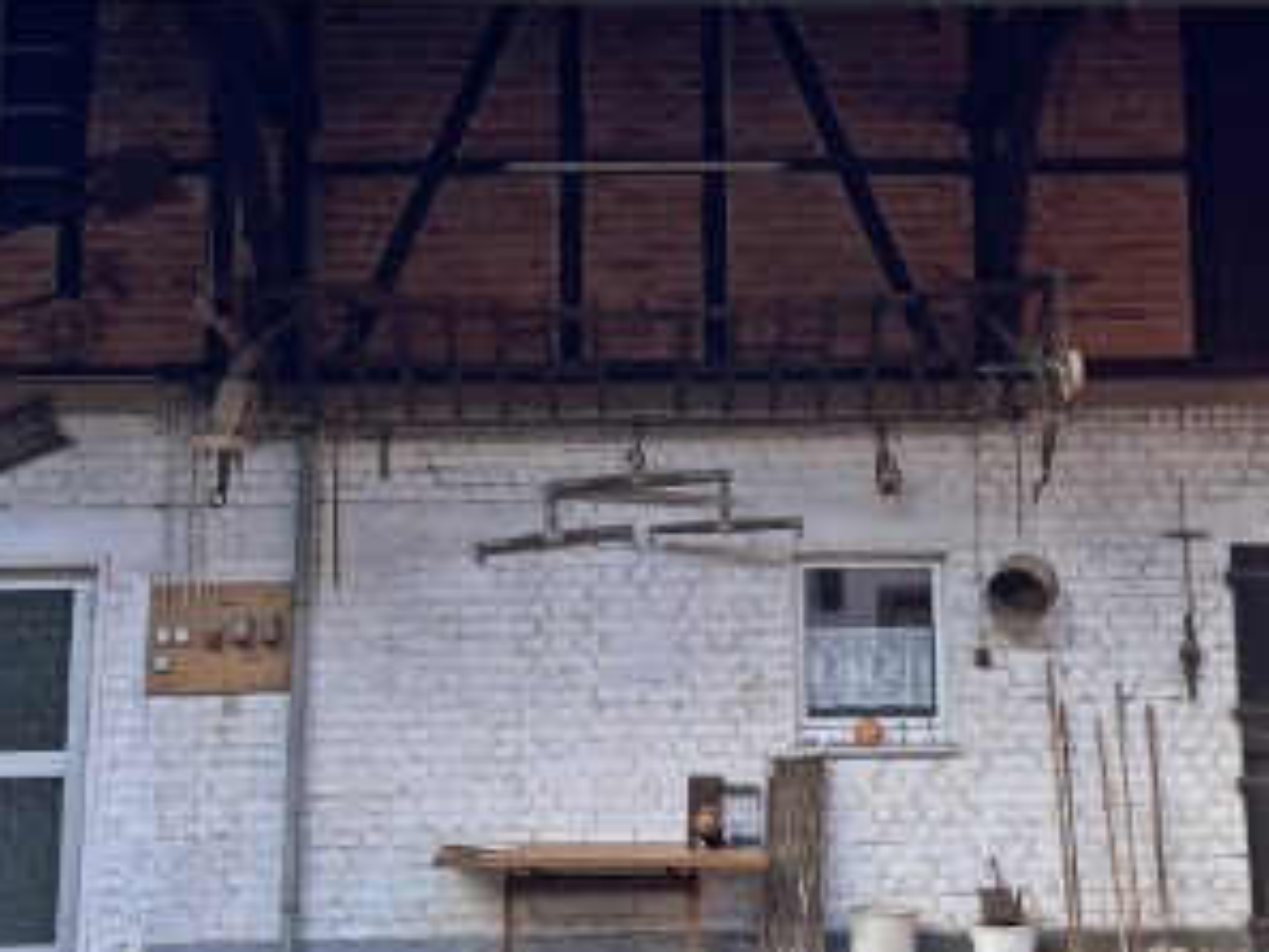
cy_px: 299
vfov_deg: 25.9
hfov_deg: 34.3
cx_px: 735
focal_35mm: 56
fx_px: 2054
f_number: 1.6
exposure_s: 1/339
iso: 32
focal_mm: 4.2
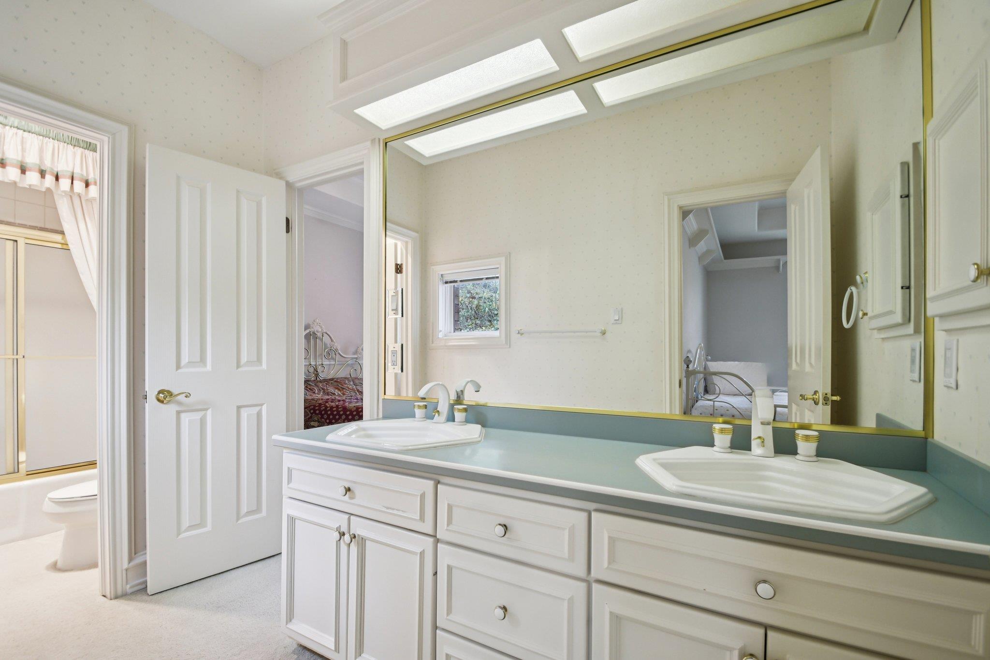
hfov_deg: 100.4
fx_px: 412
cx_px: 495
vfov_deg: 77.3
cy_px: 330
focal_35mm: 15
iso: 400
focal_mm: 10
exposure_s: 1/13
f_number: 8
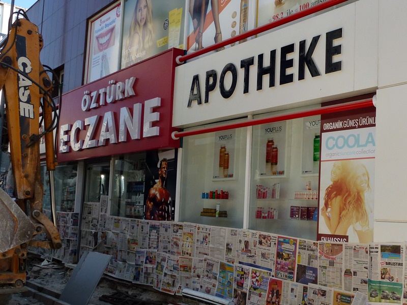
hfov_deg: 55.4
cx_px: 204
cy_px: 152
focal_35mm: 33
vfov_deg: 42.9
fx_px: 388
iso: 100
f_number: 4
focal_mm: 5.9
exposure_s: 1/400
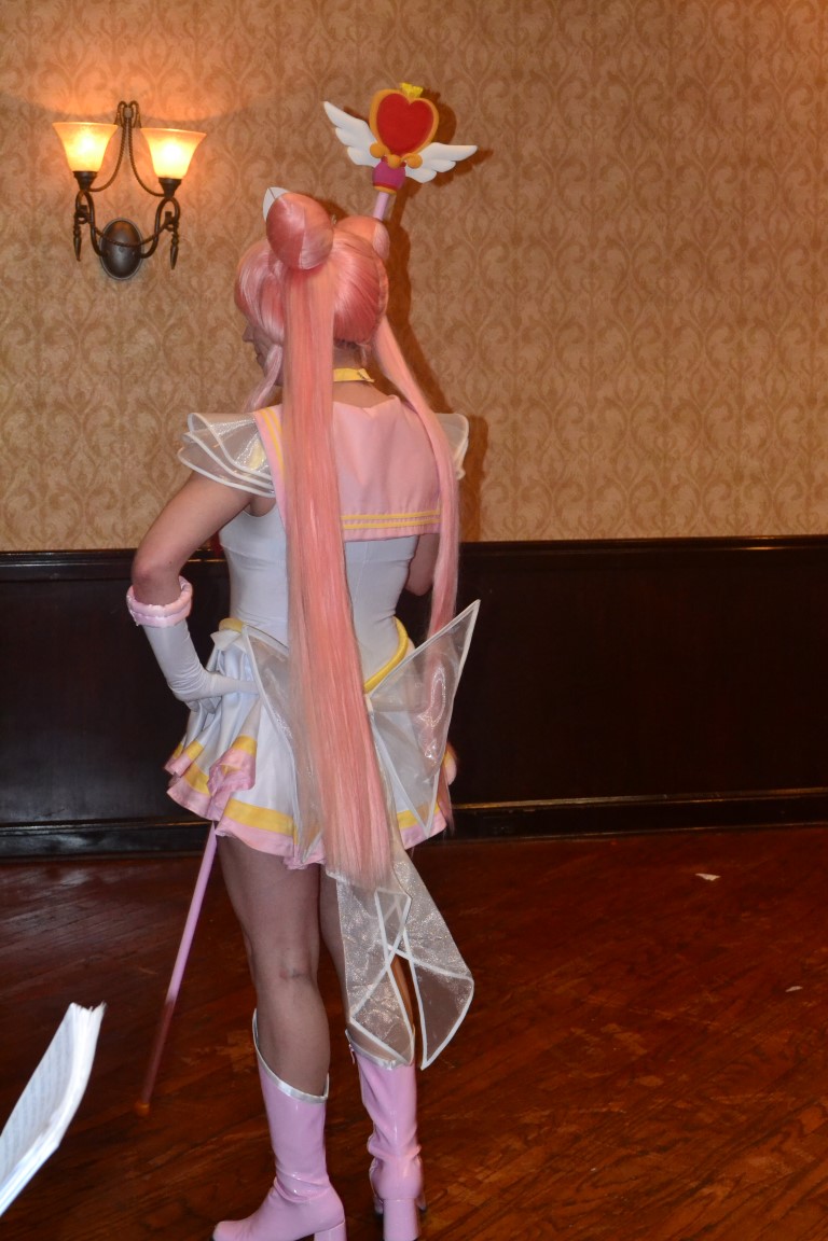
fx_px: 1966
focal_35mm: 57
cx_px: 414
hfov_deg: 23.8
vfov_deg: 35.1
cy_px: 620
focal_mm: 38
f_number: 7.1
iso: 3200
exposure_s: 1/60
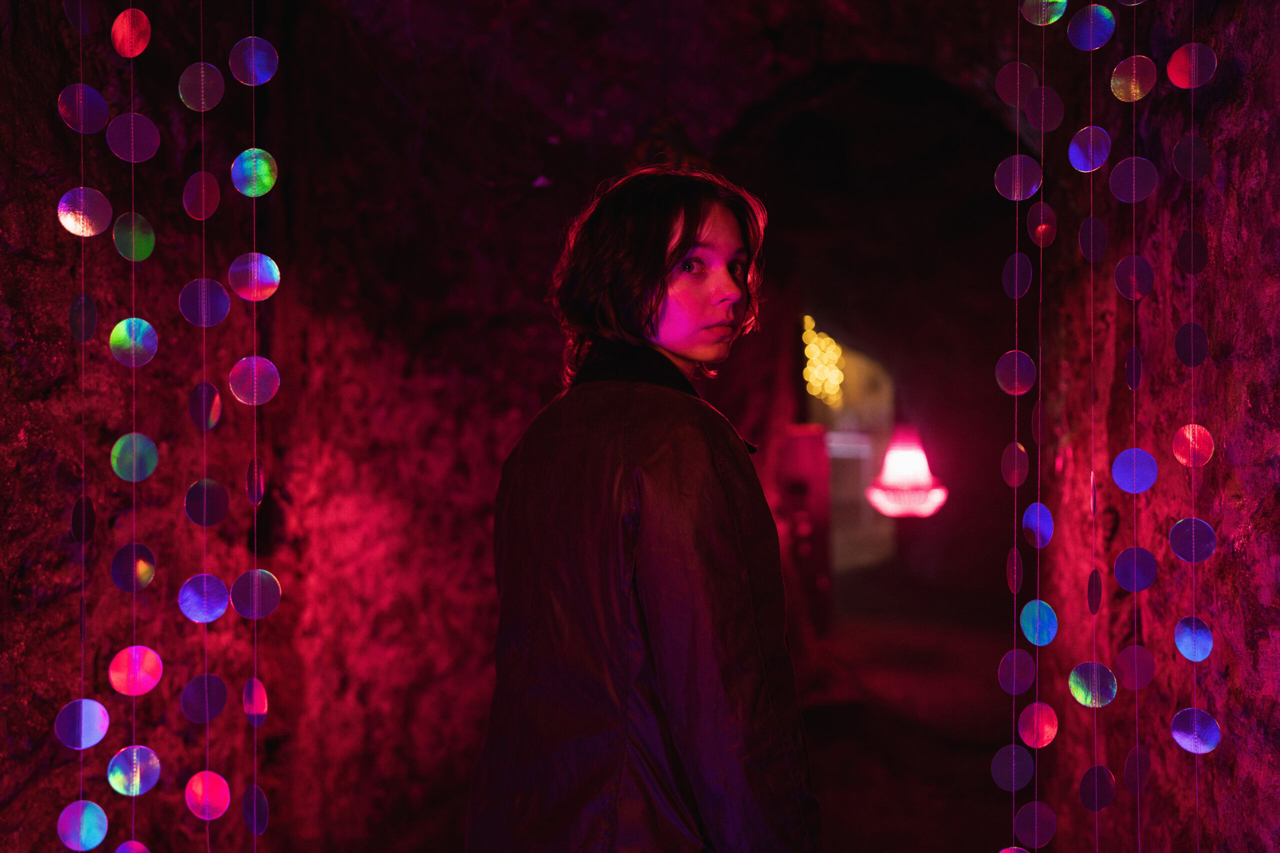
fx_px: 1244
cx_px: 640
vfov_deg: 37.9
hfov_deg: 54.4
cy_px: 426
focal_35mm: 35
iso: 2000
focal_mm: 35
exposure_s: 1/200
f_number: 2
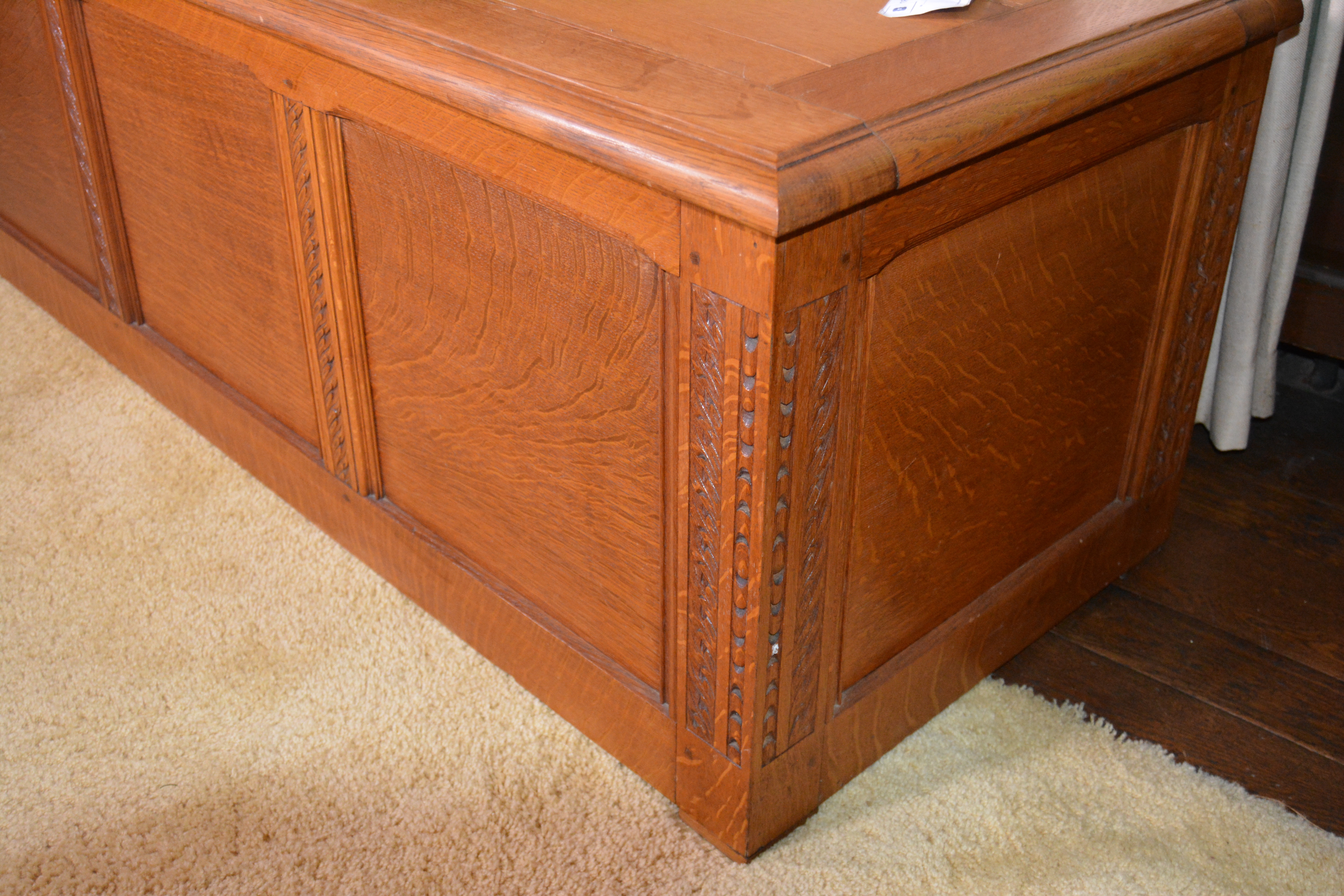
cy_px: 448
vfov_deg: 34.2
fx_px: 1456
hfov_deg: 49.6
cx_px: 672
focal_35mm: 39
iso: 2200
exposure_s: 1/60
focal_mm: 26
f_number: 4
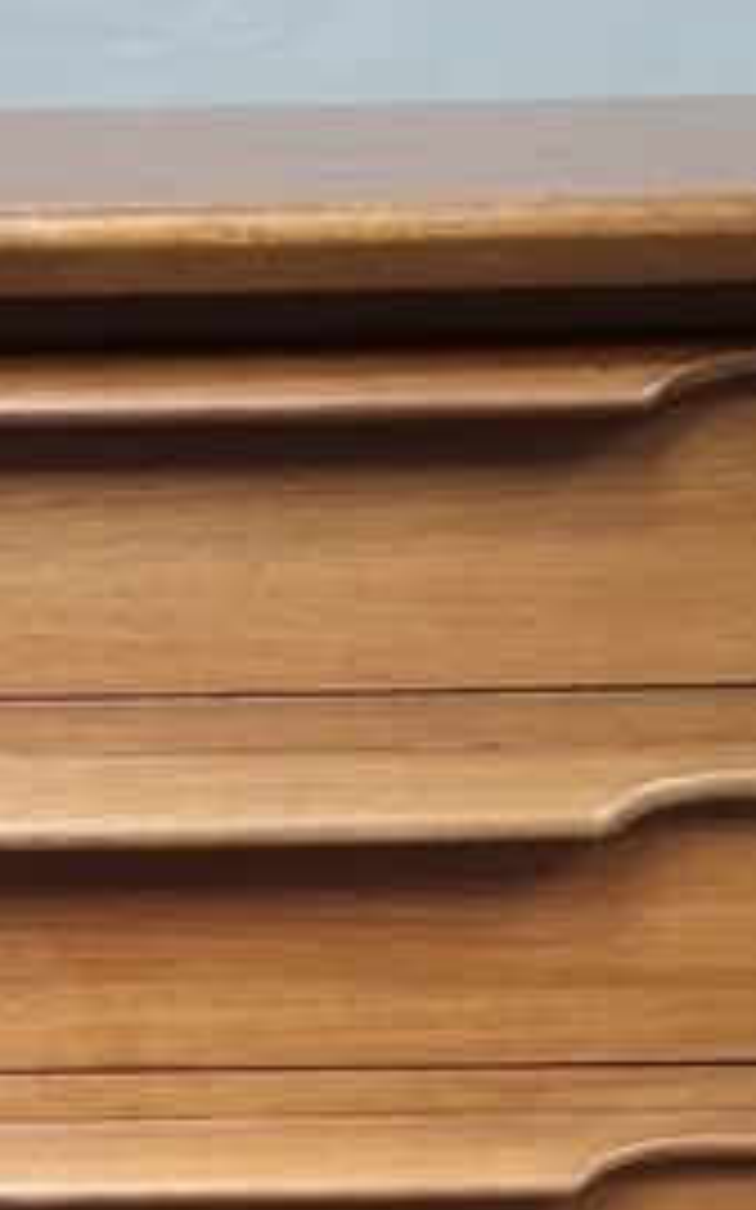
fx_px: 2804
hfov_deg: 15.2
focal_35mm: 85
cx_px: 68
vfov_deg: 23.3
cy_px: 1228
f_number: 1.8
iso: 640
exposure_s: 1/100
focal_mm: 3.95
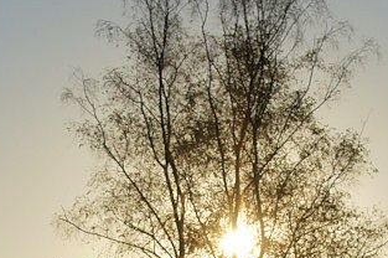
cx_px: 242
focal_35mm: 168
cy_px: 296
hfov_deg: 12.2
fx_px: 1809
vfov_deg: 8.1
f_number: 5.6
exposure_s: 1/4000
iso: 200
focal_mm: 28
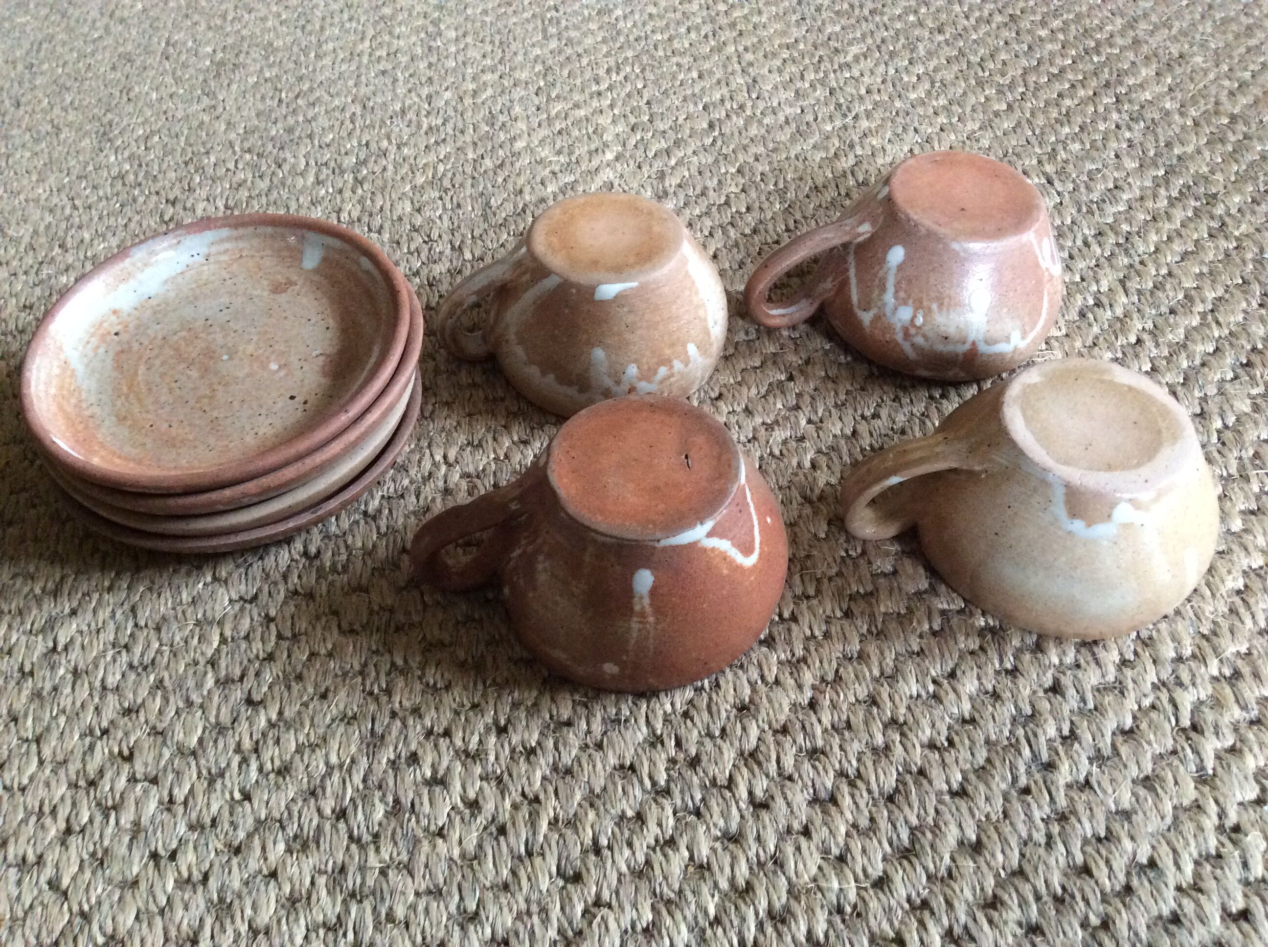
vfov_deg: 44.1
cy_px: 474
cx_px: 634
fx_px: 1170
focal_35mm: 32
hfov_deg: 56.9
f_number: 2.4
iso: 320
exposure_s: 1/20
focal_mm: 3.3
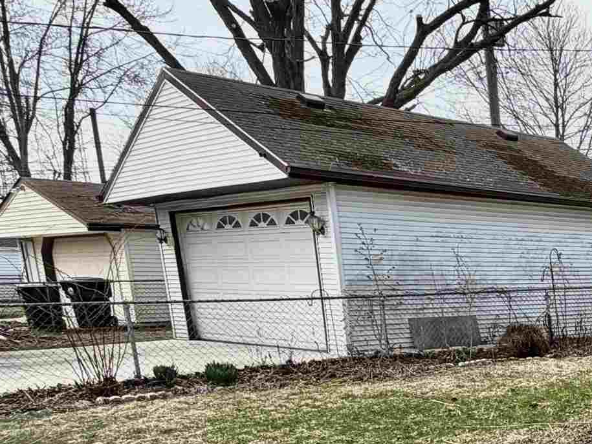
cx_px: 839
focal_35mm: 47
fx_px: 804
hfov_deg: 29.2
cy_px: 440
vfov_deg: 29.0
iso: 25
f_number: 2.2
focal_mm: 2.22
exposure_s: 1/770
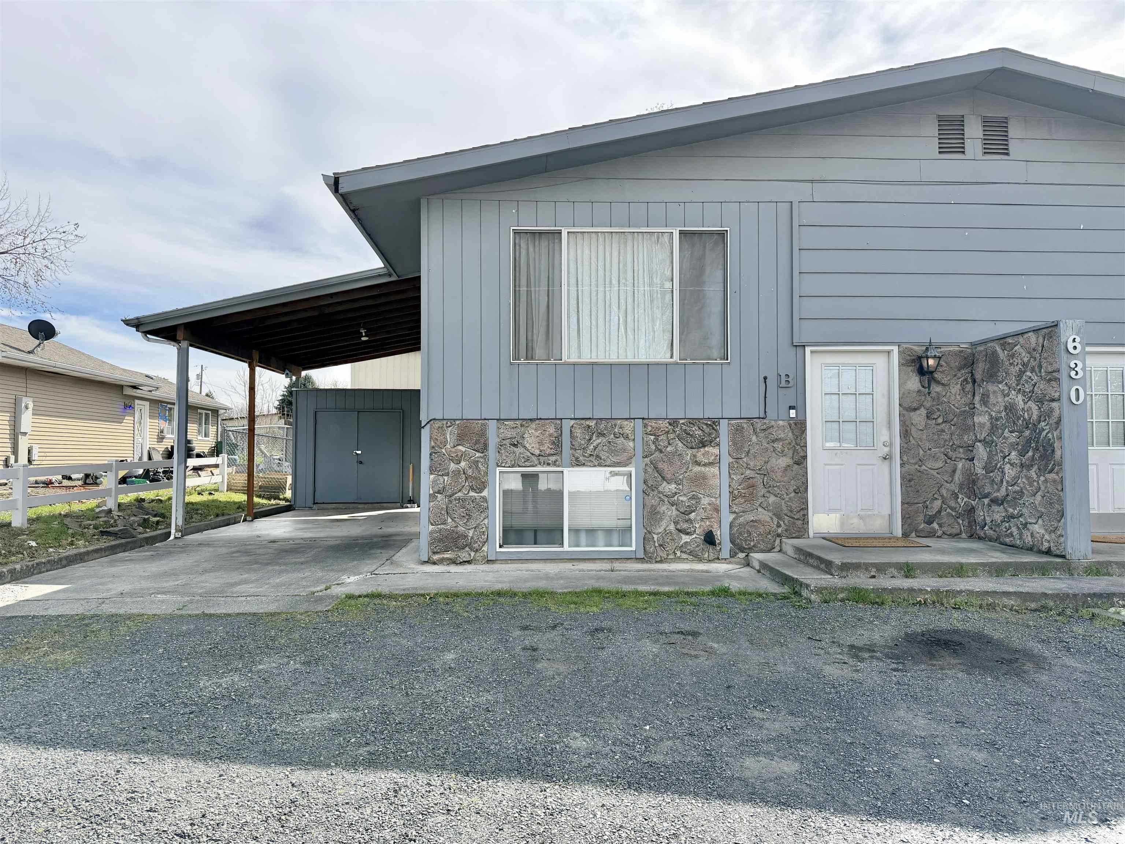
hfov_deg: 71.6
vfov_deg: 56.8
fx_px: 780
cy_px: 422
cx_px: 562
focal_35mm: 24
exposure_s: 1/3953
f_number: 1.78
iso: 125
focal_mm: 6.76
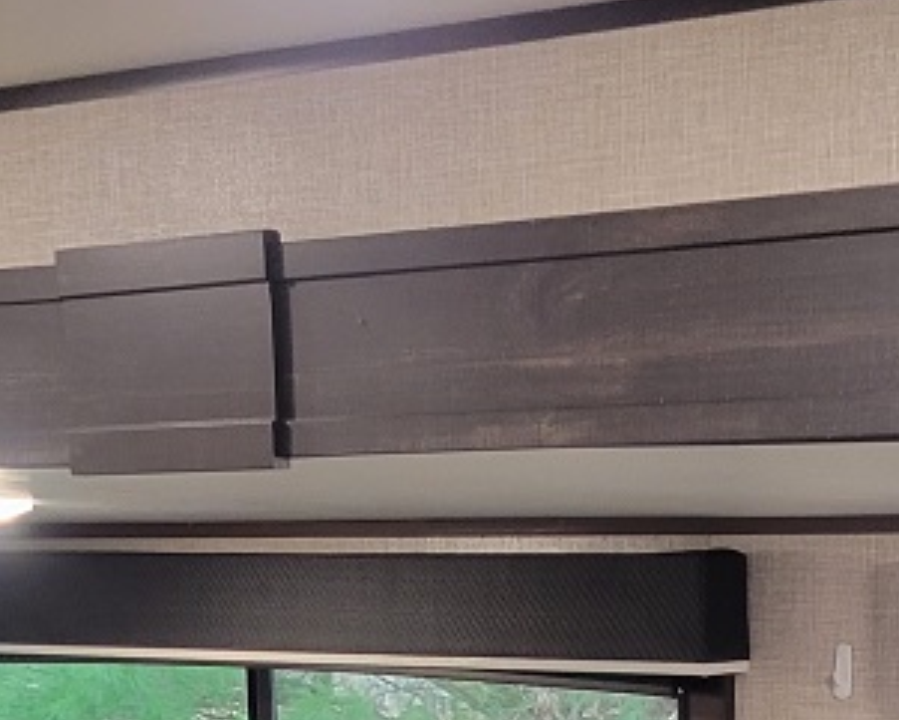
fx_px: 2715
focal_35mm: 102
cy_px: 1318
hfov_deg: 18.5
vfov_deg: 13.5
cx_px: 797
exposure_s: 1/40
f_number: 1.8
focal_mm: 5.4
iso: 200
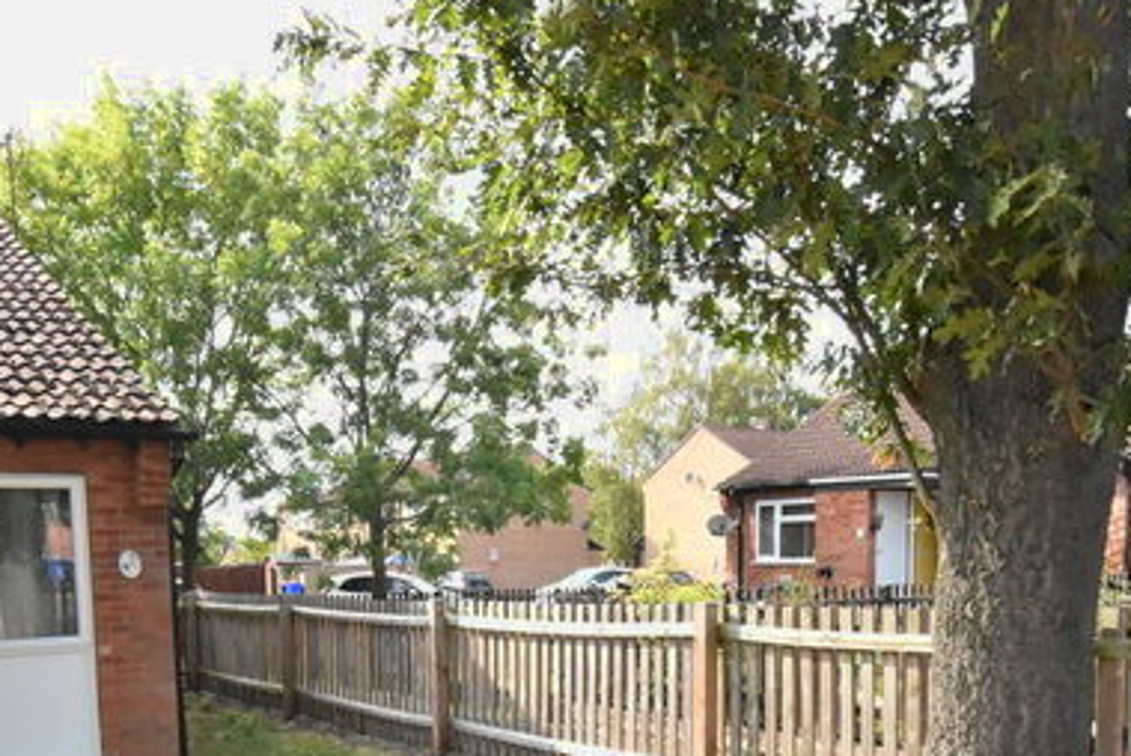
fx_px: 1129
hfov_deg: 53.2
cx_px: 545
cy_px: 676
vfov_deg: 35.0
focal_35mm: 36
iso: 6400
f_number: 14
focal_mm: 13
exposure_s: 1/800
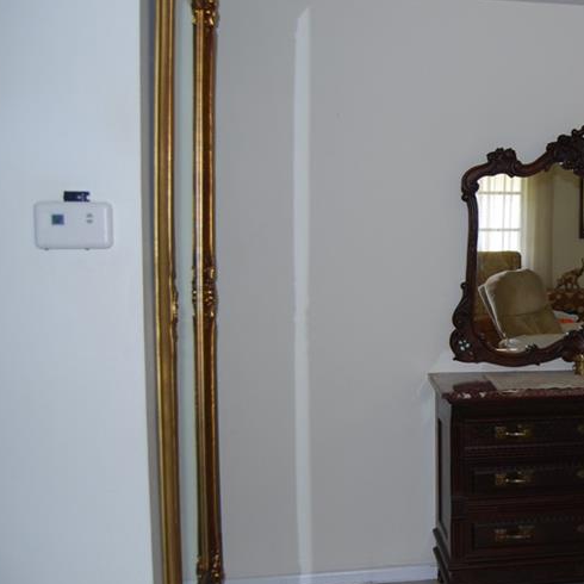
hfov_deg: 32.4
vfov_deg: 35.3
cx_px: 592
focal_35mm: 48
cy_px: 311
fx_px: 916
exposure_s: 1/60
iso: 200
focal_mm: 18
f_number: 3.5
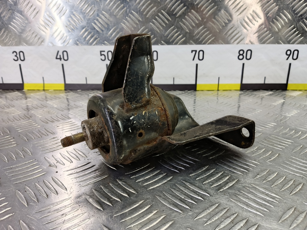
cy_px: 115
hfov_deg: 73.9
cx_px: 154
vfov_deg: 58.9
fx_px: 204
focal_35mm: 23
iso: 163
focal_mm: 4.11
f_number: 1.6
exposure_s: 1/33.3
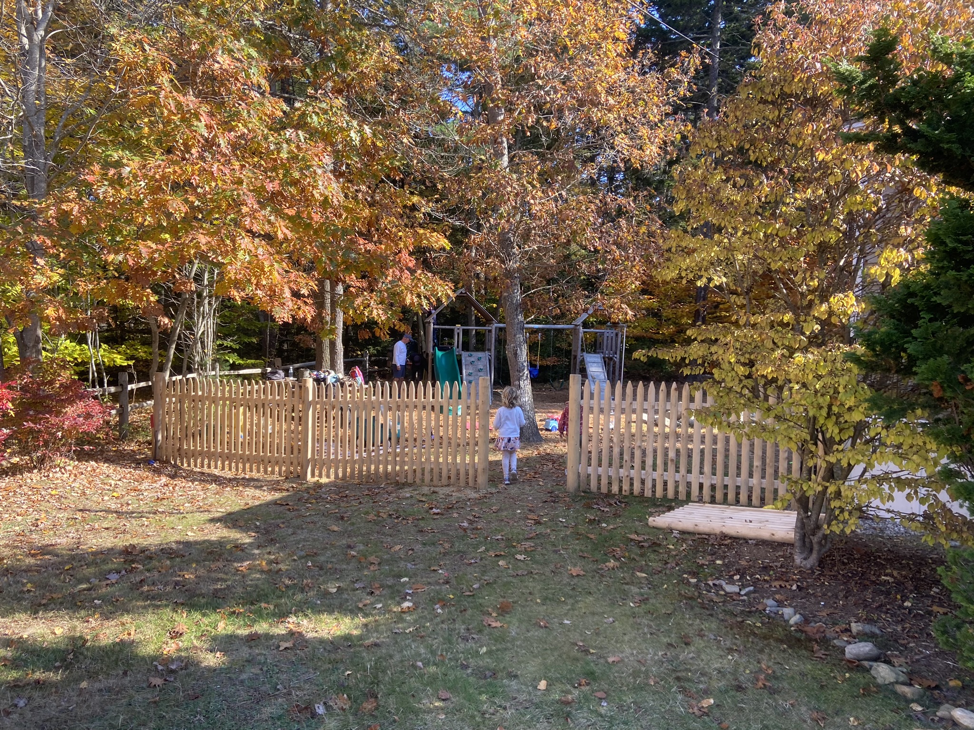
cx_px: 487
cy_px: 365
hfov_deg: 67.3
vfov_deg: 53.1
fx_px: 732
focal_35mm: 26
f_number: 1.8
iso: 32
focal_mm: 4.25
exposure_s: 1/310
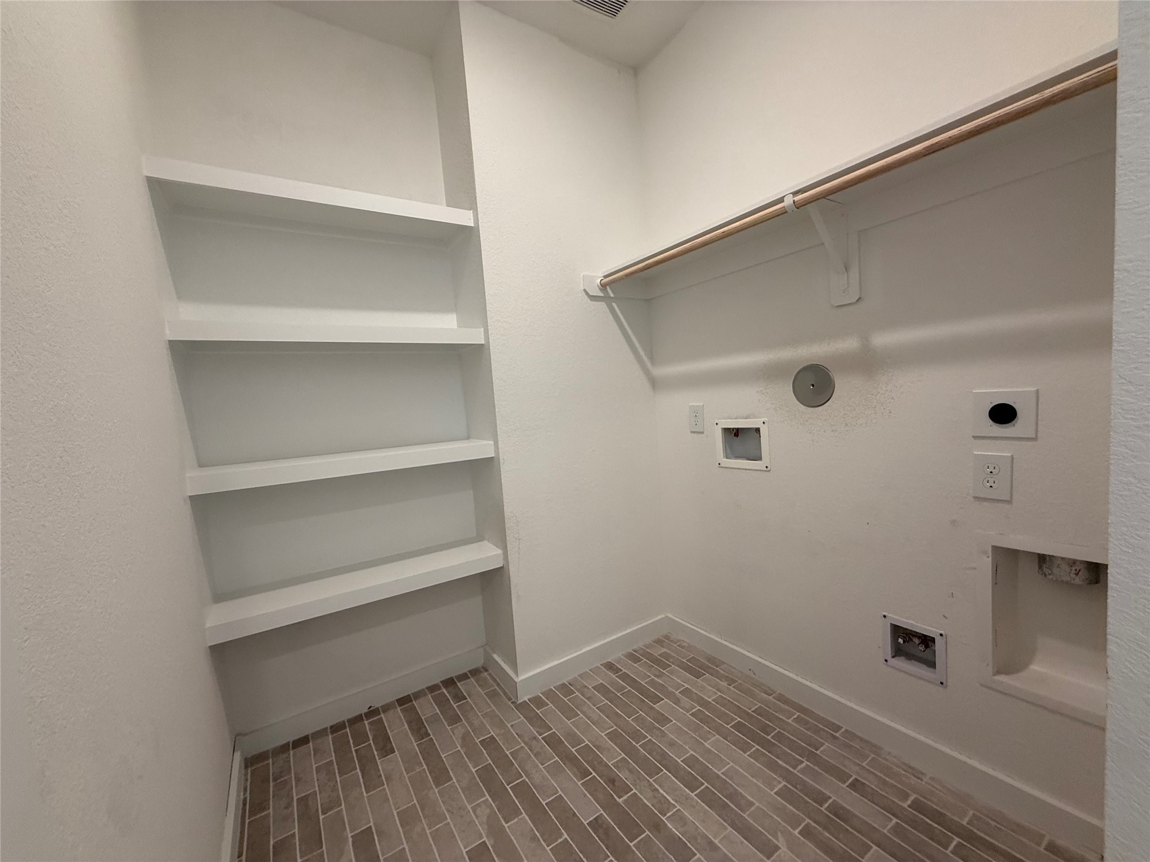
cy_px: 431
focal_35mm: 14
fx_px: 465
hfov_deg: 102.1
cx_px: 575
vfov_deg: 85.7
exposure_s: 1/120
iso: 200
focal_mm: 2.22
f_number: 2.2
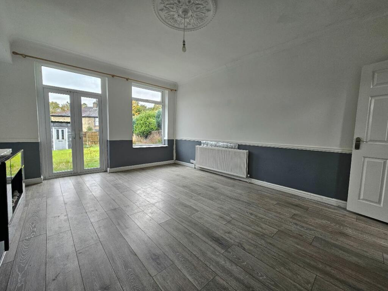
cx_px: 194
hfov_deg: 106.2
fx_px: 146
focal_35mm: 13
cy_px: 146
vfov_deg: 89.9
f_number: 2.2
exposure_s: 1/50
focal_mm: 2.2
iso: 64
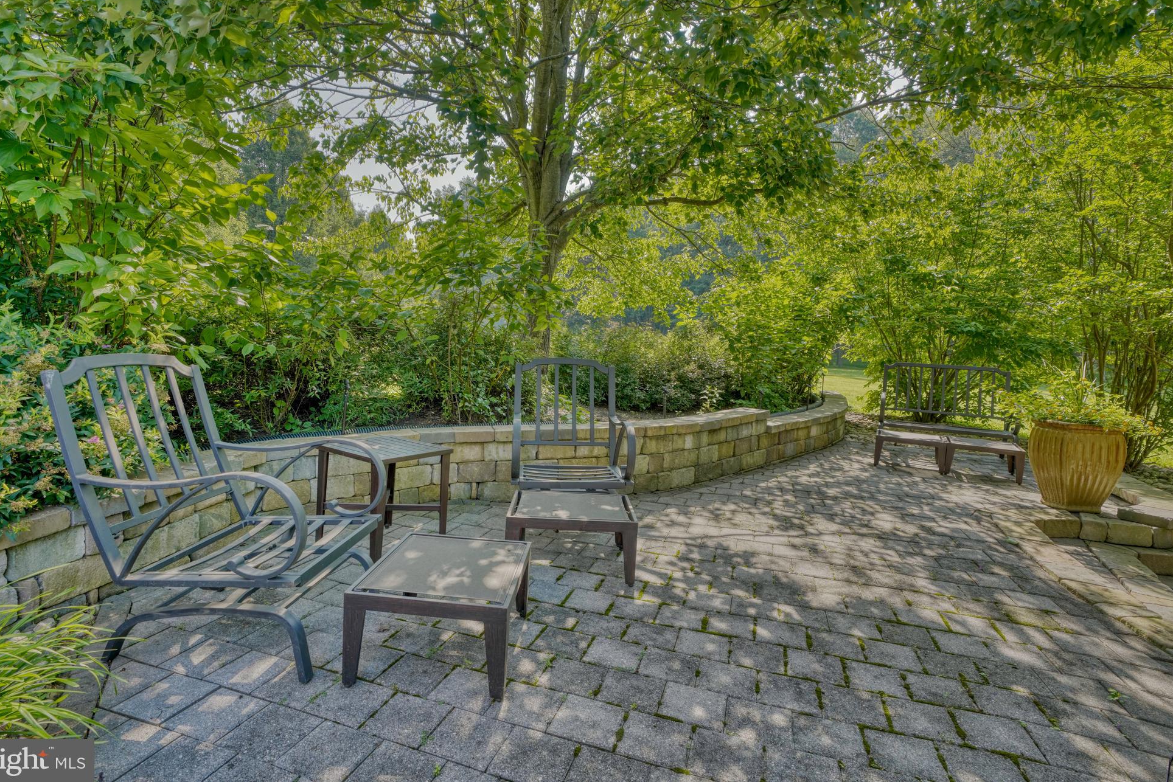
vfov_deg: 70.4
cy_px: 368
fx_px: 554
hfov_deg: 93.3
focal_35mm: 17
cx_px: 582
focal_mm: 16
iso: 640
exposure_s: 1/2000
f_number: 7.1
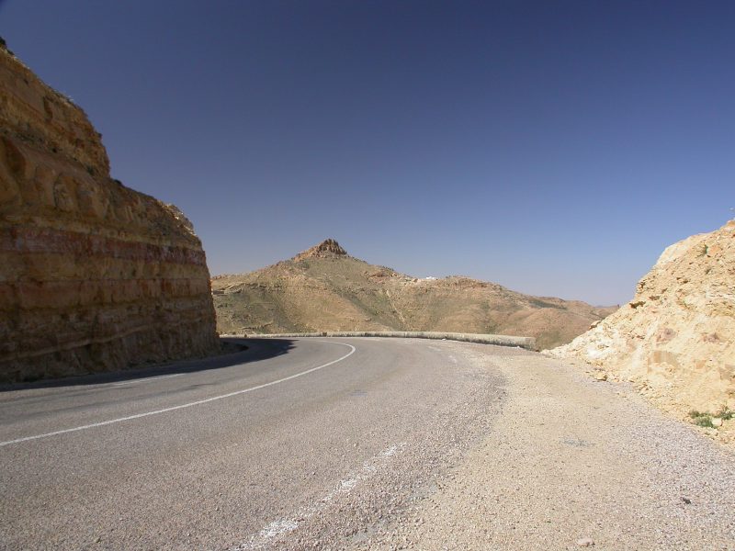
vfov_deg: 37.7
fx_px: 807
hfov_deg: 49.0
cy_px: 276
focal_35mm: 38
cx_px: 368
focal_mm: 7.85
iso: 100
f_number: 5.3
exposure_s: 1/208
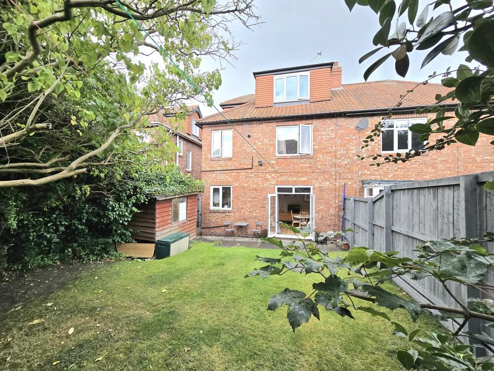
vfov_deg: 89.9
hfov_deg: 106.2
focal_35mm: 13
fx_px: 186
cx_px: 247
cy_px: 186
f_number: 2.2
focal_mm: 2.2
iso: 50
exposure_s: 1/200
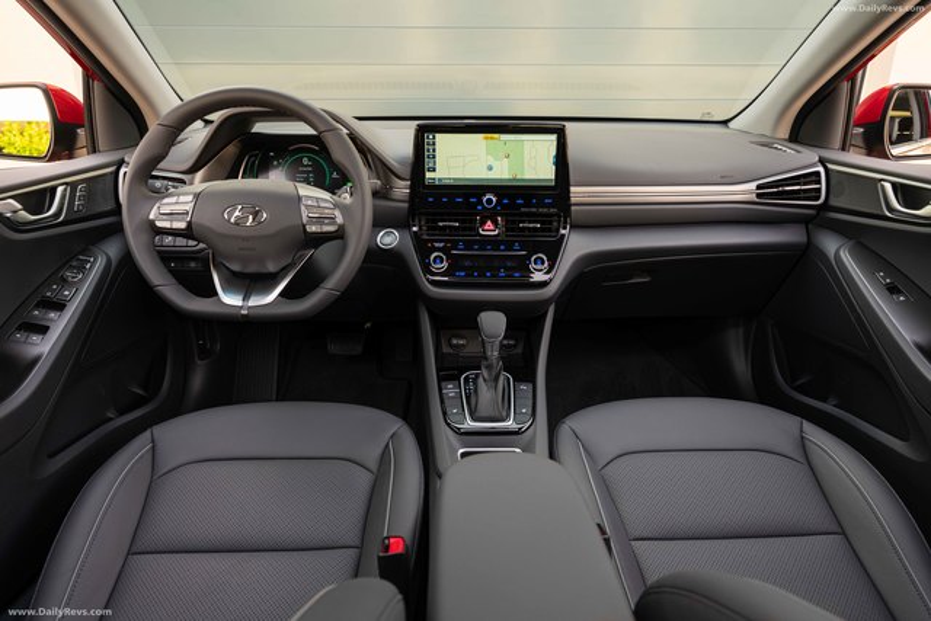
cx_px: 466
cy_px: 310
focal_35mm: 21
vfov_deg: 59.5
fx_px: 543
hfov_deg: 81.2
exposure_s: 1/100
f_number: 4.5
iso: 250
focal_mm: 21
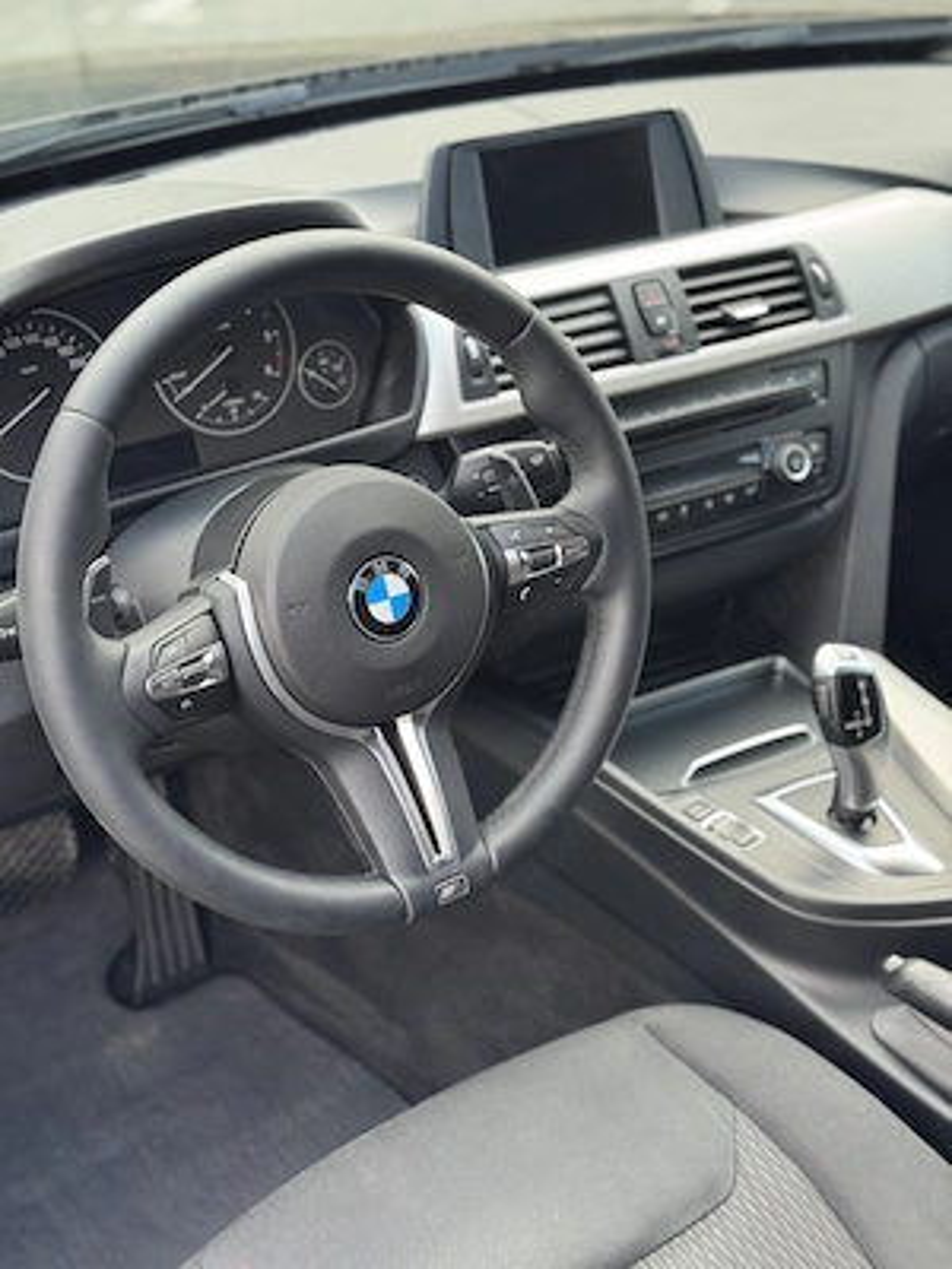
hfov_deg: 30.3
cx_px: 476
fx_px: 1760
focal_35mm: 48
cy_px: 634
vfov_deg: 39.7
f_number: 1.78
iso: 100
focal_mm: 6.76
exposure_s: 1/104
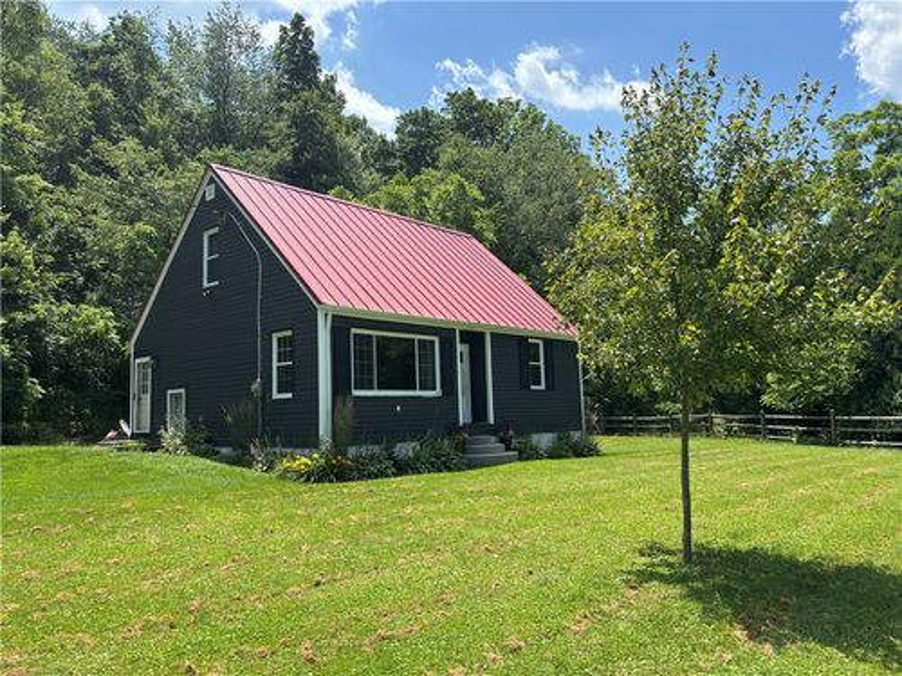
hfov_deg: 67.3
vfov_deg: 53.1
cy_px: 338
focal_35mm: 26
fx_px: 677
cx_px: 451
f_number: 1.6
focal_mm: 5.96
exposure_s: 1/1845
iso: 50
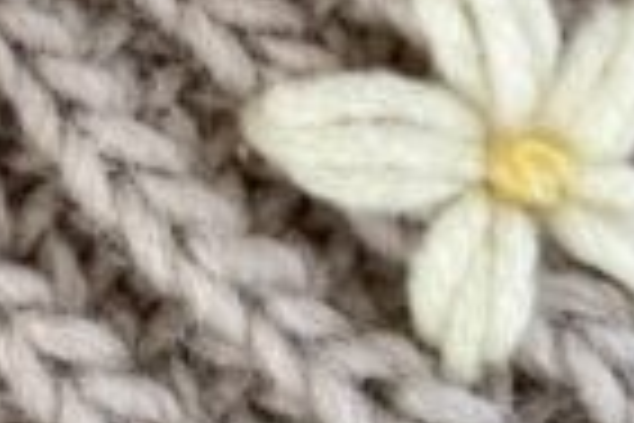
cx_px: -72
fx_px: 1691
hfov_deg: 20.2
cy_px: -182
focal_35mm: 96
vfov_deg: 13.5
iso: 125
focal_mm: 4.25
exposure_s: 1/60
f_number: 1.8
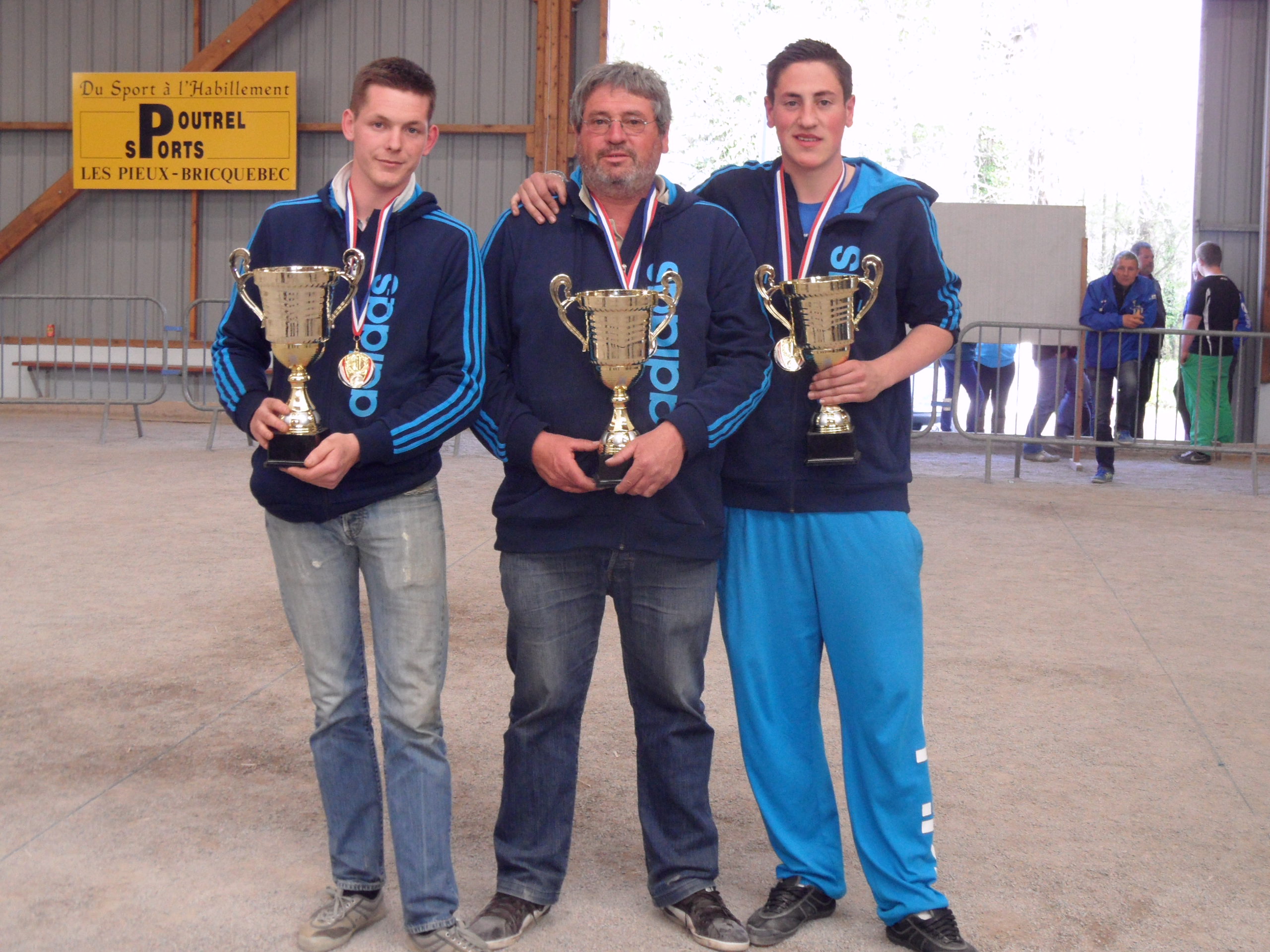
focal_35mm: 50
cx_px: 635
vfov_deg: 29.1
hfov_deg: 38.2
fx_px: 1834
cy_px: 476
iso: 240
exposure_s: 1/45
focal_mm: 8.2
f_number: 3.8
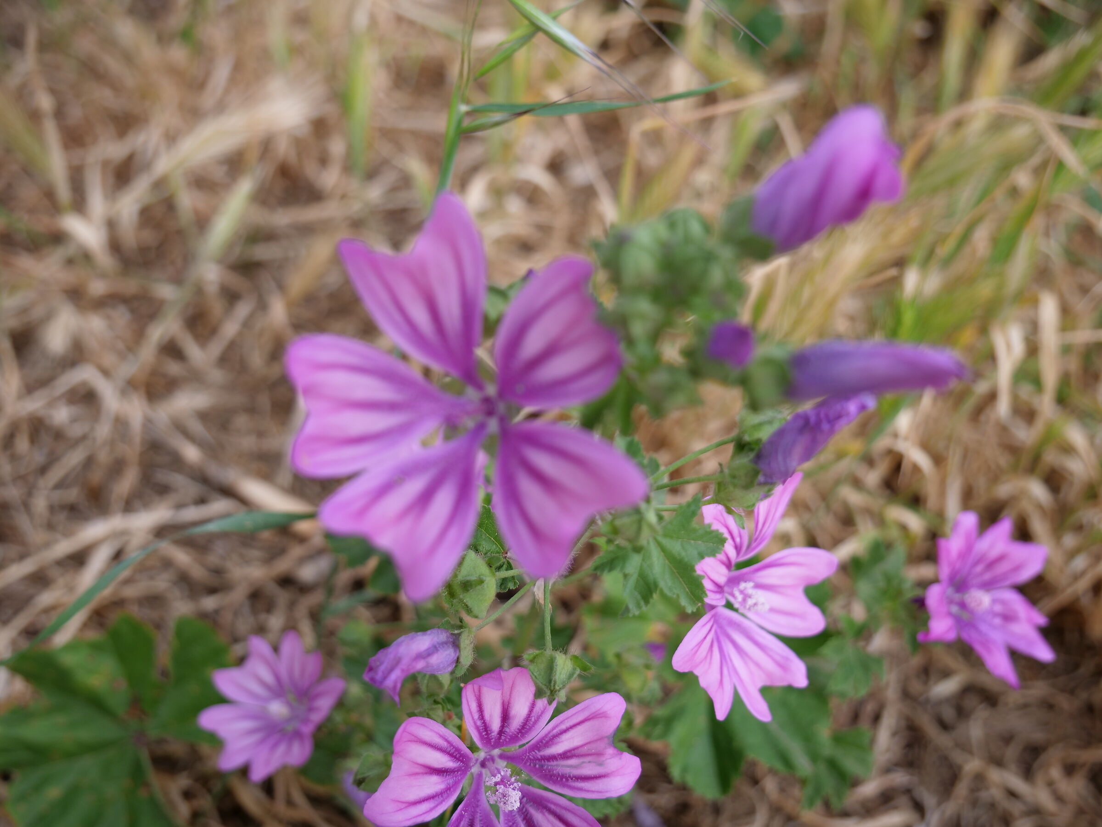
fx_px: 1146
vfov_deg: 39.7
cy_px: 414
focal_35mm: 36
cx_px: 551
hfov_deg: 51.4
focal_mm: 18
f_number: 3.9
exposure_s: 1/250
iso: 200
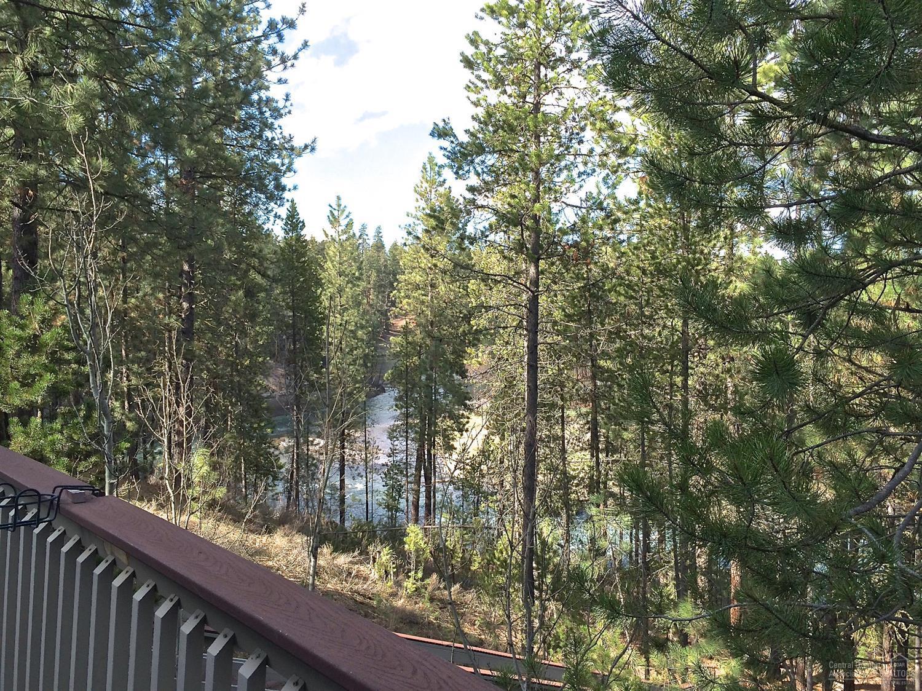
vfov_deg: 48.2
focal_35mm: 29
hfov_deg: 61.7
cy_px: 346
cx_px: 461
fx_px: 772
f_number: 2.2
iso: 32
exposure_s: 1/707
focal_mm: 4.15
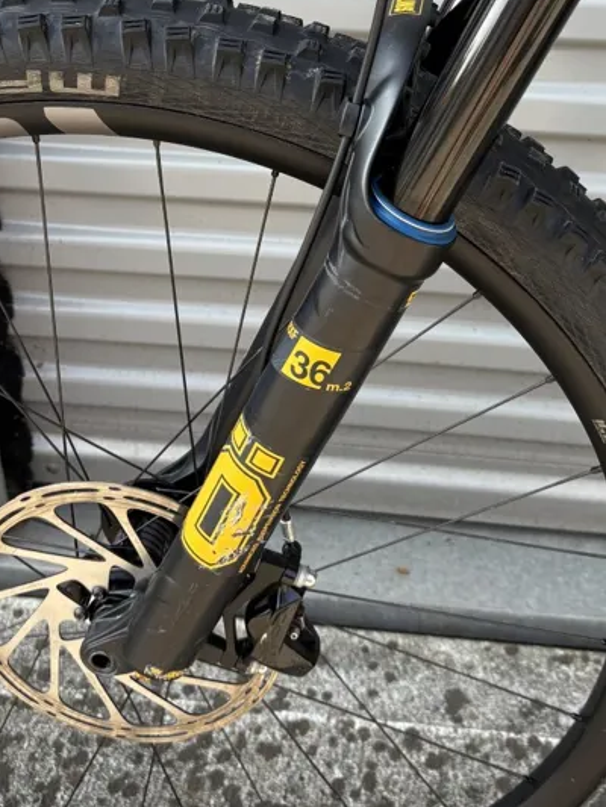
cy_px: 173
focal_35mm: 52
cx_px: 333
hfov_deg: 28.0
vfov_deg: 35.7
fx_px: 1213
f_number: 1.6
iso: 50
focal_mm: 5.96
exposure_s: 1/472
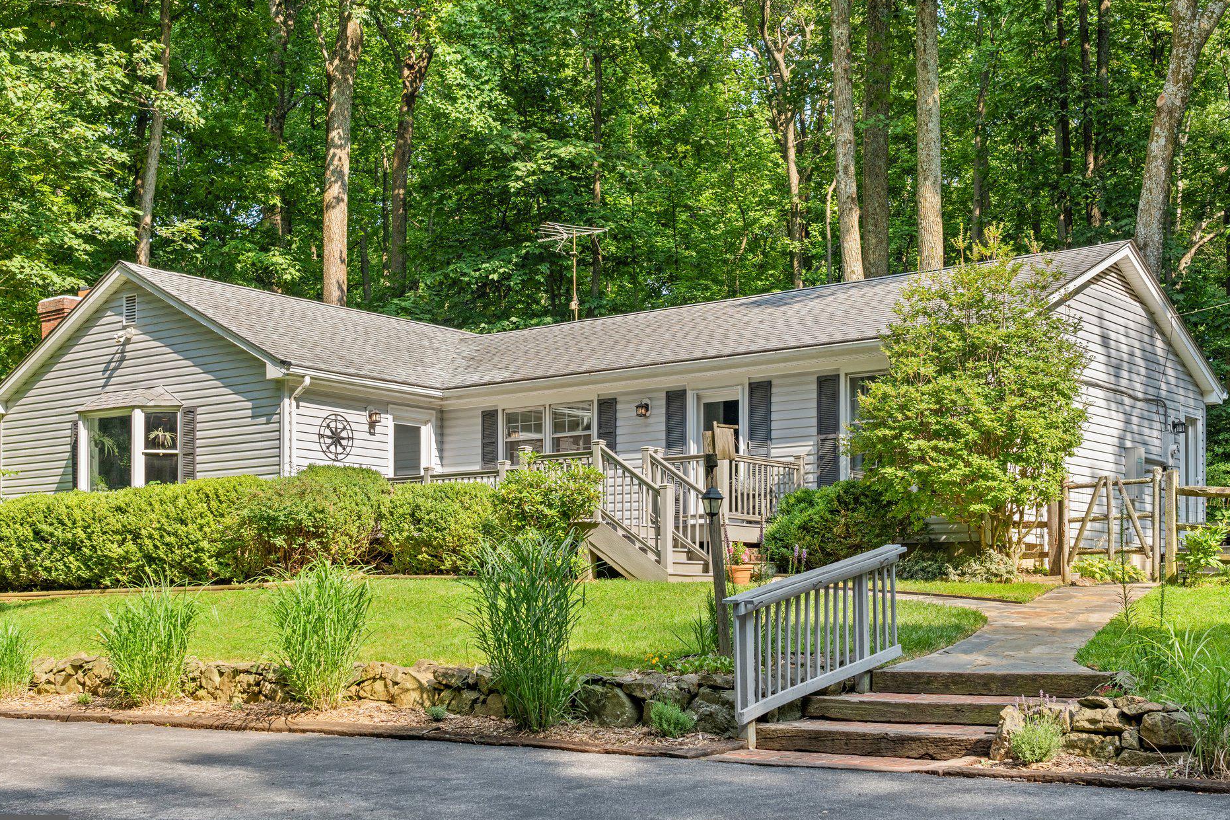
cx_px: 598
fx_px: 1503
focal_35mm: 44
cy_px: 412
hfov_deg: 44.5
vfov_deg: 30.5
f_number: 8
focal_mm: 40
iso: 500
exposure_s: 1/500
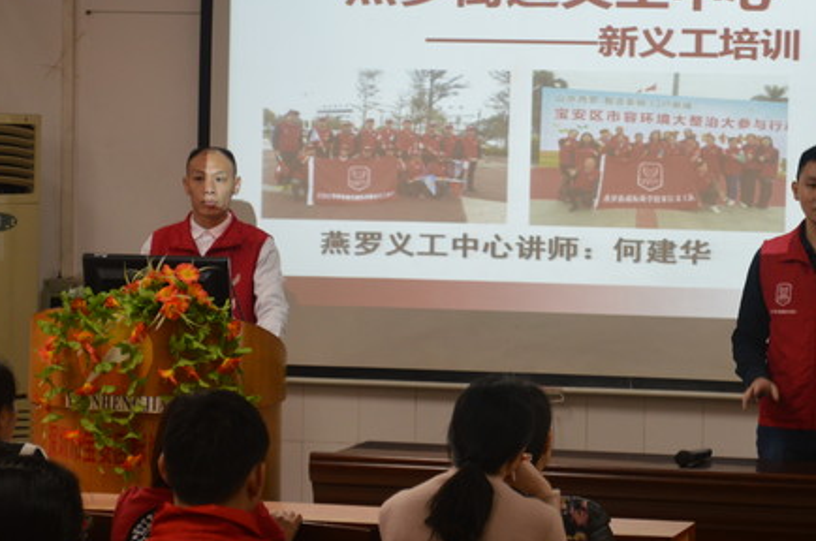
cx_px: 620
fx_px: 3097
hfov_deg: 14.9
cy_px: 199
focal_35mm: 137
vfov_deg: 10.0
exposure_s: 1/15
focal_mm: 55
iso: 450
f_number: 5.6
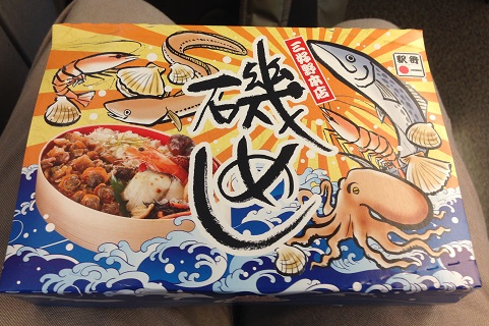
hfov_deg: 54.5
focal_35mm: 35
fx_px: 475
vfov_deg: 37.7
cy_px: 142
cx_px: 241
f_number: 2.4
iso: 64
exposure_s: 1/20
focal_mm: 4.12
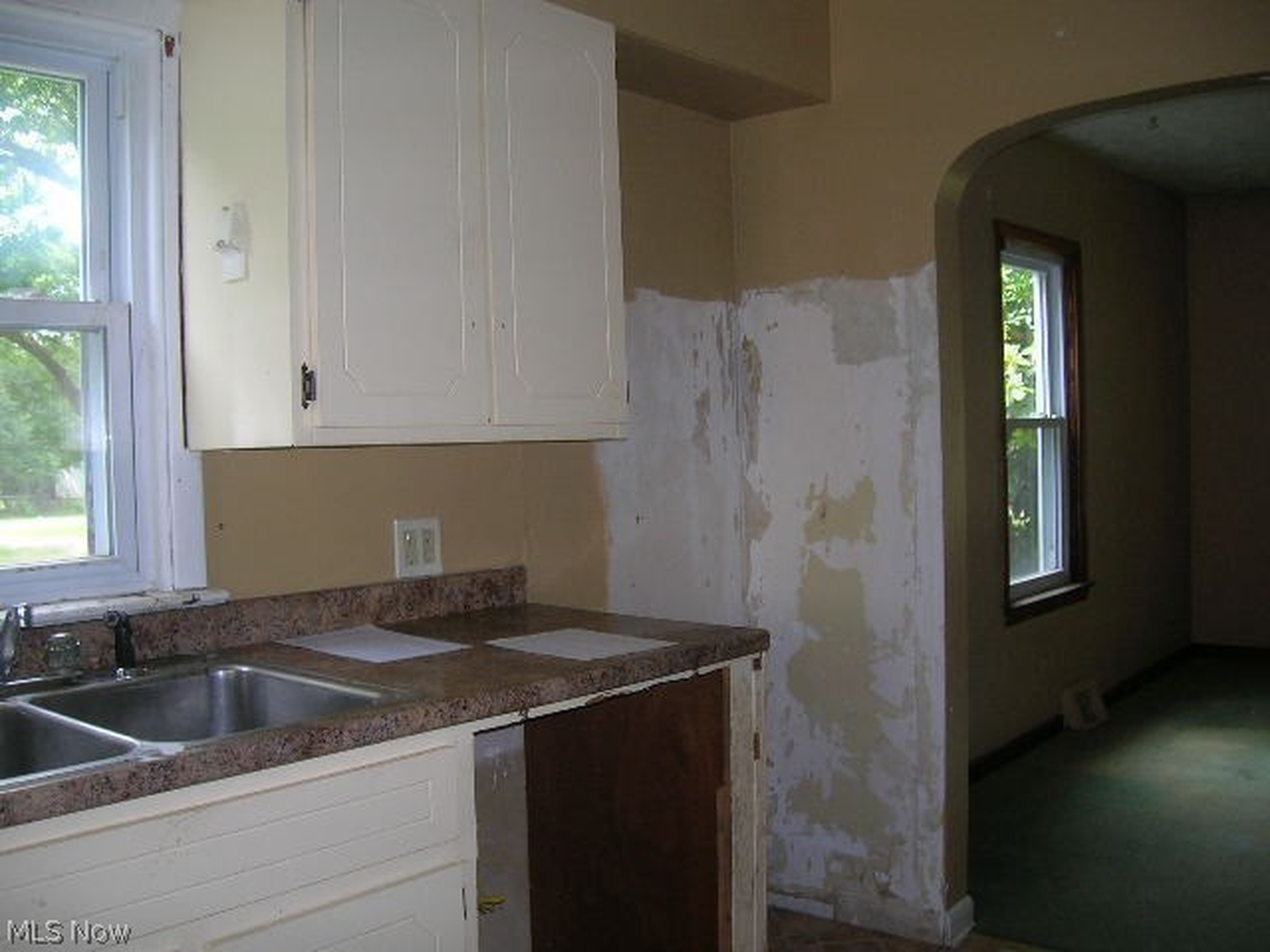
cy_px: 476
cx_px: 635
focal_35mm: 34
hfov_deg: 54.0
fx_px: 1247
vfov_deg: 41.8
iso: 50
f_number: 2.9
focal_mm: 5.7
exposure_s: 1/60.1
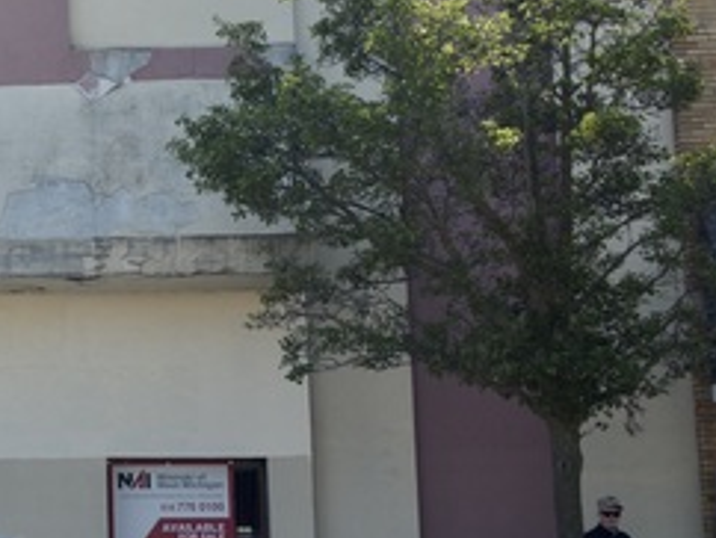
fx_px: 1973
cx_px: -204
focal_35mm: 95
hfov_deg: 19.1
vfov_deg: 15.5
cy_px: 198
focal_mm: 25
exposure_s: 1/250
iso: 100
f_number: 7.1
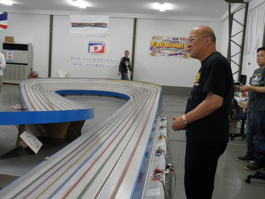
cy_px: 100
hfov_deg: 45.8
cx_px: 132
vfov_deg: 35.1
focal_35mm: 41
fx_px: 314
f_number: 3.9
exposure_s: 1/20
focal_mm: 7.3
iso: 200
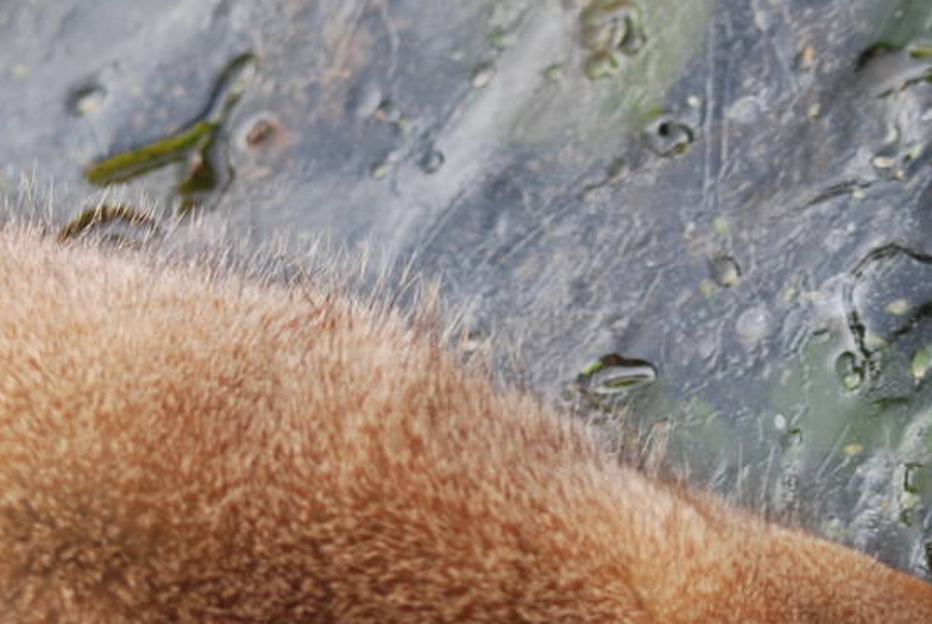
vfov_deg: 4.5
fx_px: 7907
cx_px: 178
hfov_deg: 6.7
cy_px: 628
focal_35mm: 305
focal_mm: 70
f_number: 4
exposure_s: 1/250
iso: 200
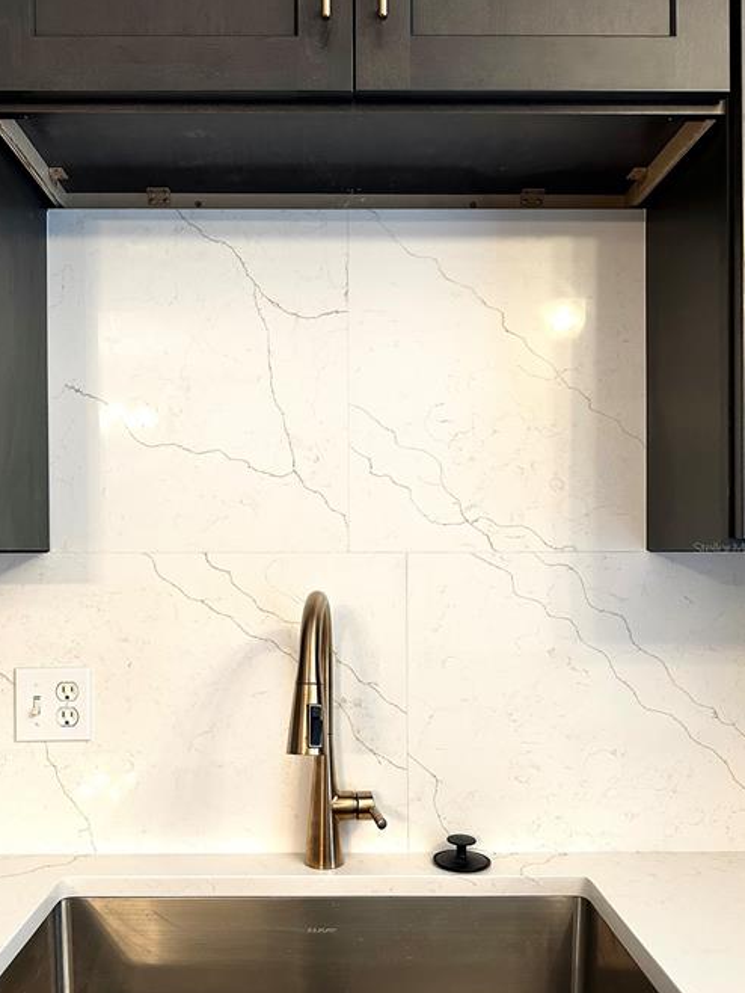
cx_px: 327
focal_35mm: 28
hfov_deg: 49.7
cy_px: 548
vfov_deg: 63.3
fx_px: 803
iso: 250
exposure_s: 1/60
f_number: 1.78
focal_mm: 6.86
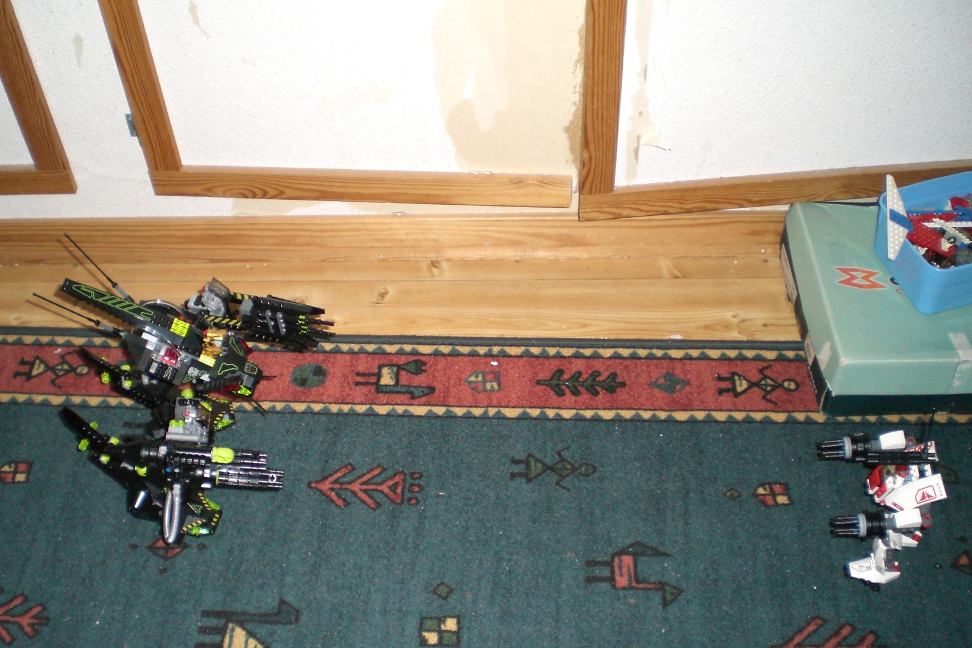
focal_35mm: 40
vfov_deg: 33.4
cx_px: 482
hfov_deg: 48.5
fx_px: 1080
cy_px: 356
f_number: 3.1
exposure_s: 1/60
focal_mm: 6.3
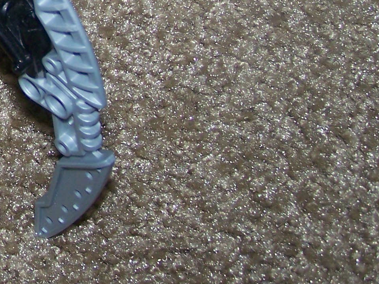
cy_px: -140
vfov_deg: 7.7
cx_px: -231
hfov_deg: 10.0
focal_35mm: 190
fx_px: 2080
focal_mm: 9.8
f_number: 3.1
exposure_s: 1/100
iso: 80
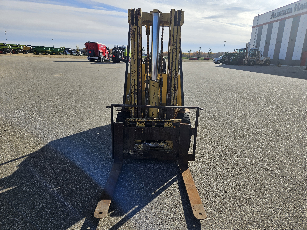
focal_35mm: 23
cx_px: 154
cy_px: 115
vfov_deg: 58.9
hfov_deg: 73.9
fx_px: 204
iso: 25
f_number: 1.8
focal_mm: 5.4
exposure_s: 1/1983
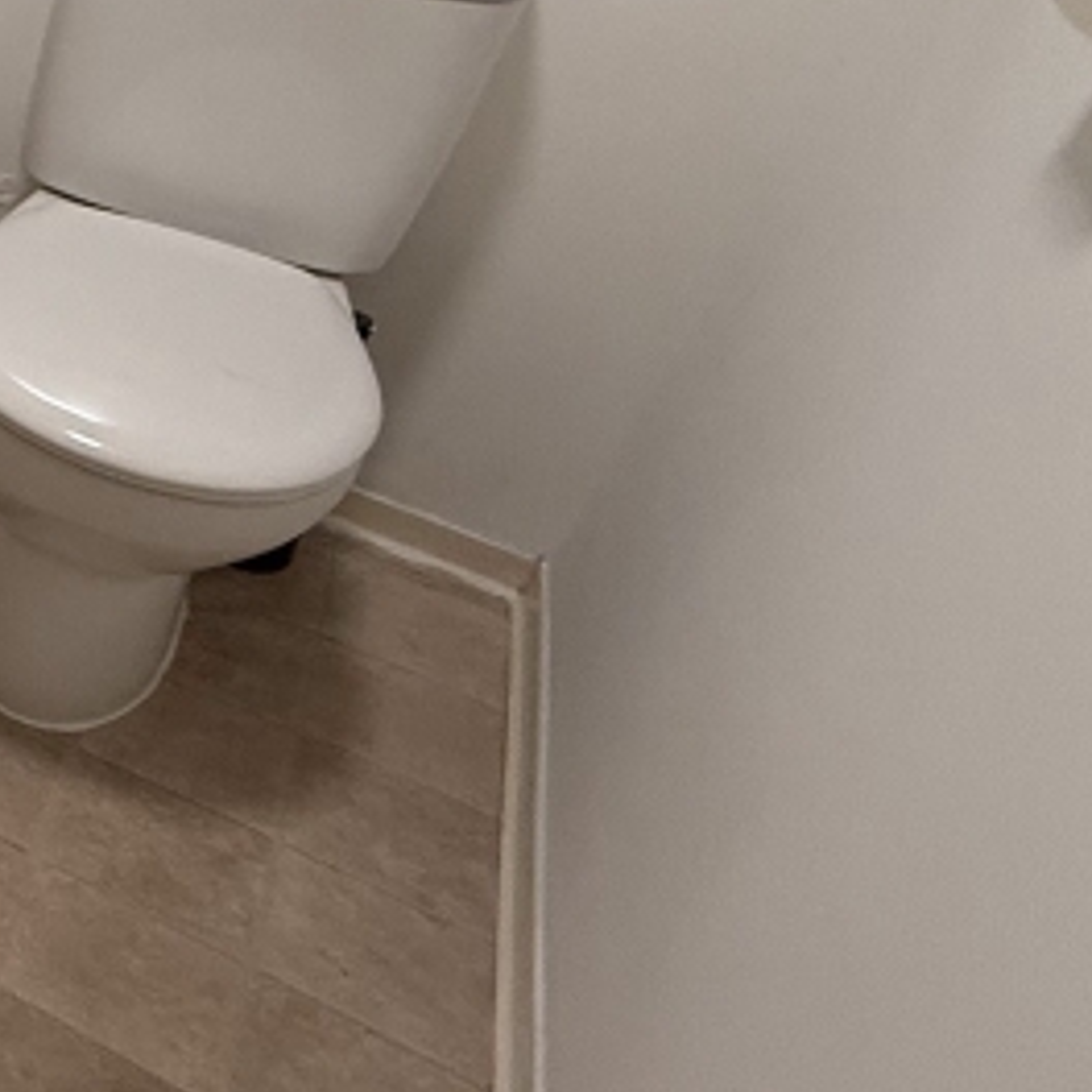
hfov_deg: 20.3
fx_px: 1713
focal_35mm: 48
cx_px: -1009
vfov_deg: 32.6
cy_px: 12
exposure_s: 1/100
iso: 200
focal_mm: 2.22
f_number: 2.2
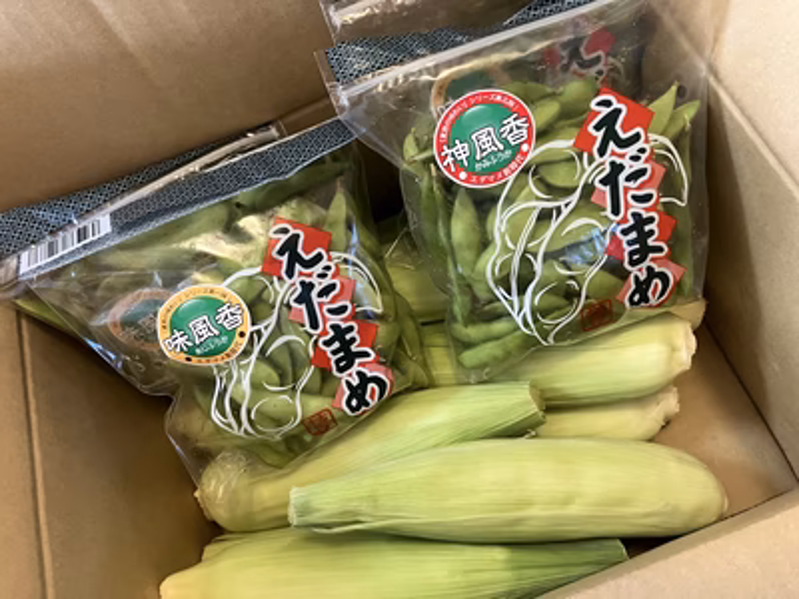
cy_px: 300
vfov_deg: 49.7
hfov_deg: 63.4
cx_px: 400
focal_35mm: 28
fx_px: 646
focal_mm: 3.99
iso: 320
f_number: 1.8
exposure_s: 1/41
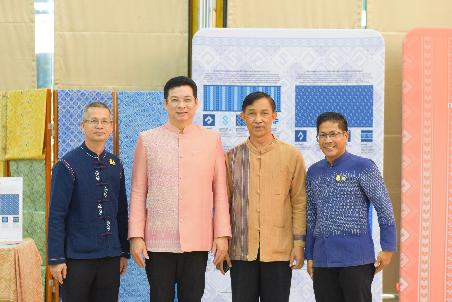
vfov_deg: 18.2
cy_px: 151
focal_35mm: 75
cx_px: 226
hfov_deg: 27.0
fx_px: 942
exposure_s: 1/60
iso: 2000
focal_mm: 50
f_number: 3.5
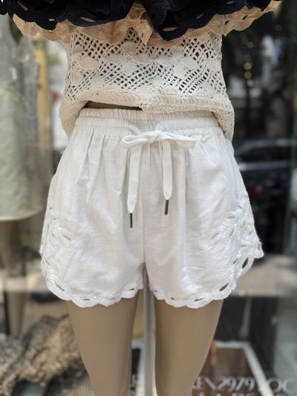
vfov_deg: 71.6
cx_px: 148
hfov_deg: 56.8
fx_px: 274
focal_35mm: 24
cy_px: 198
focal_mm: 6.76
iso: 80
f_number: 1.78
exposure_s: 1/920
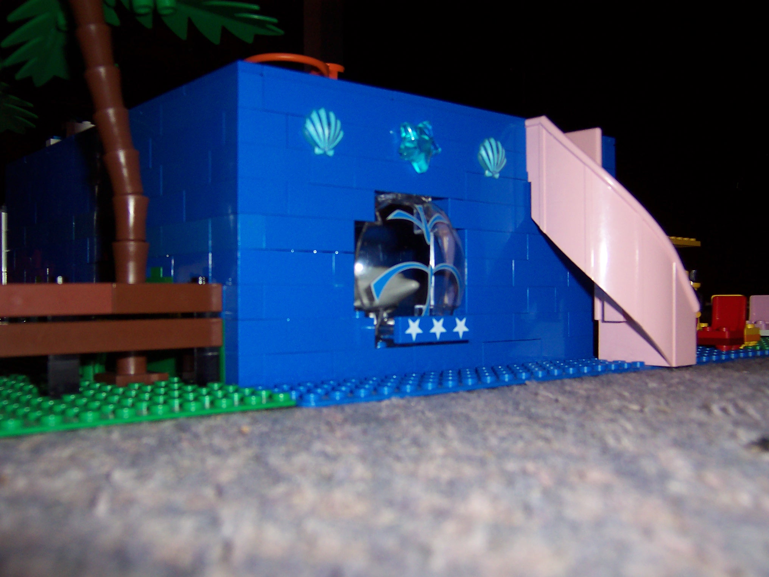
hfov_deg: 51.4
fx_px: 800
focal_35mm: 36
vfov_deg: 39.7
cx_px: 384
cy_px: 288
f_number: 2.8
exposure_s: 1/60
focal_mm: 5.6
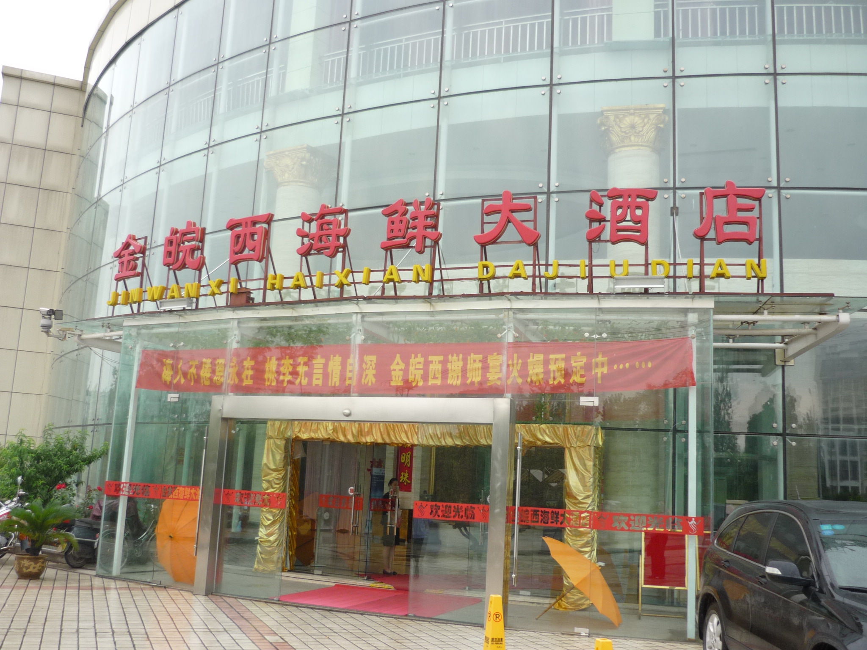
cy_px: 325
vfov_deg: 42.9
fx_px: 827
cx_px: 434
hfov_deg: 55.4
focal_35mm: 33
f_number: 2.8
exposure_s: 1/200
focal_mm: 5.5
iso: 100
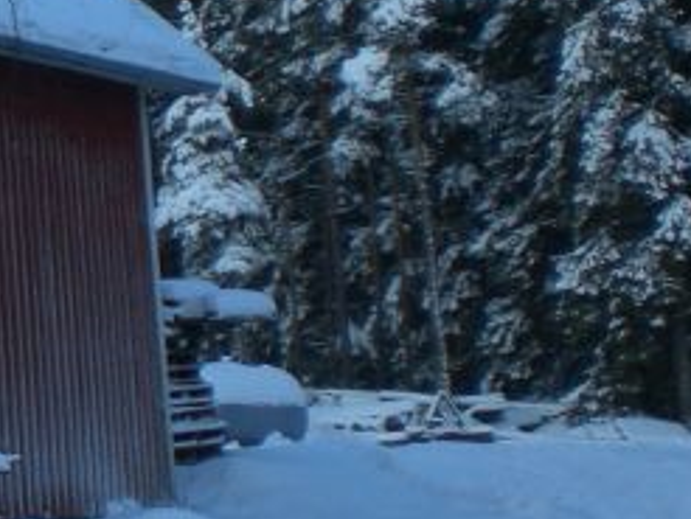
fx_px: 3157
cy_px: 182
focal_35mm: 158
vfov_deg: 9.4
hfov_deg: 11.5
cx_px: -590
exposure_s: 1/200
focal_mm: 6.3
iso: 50
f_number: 3.1
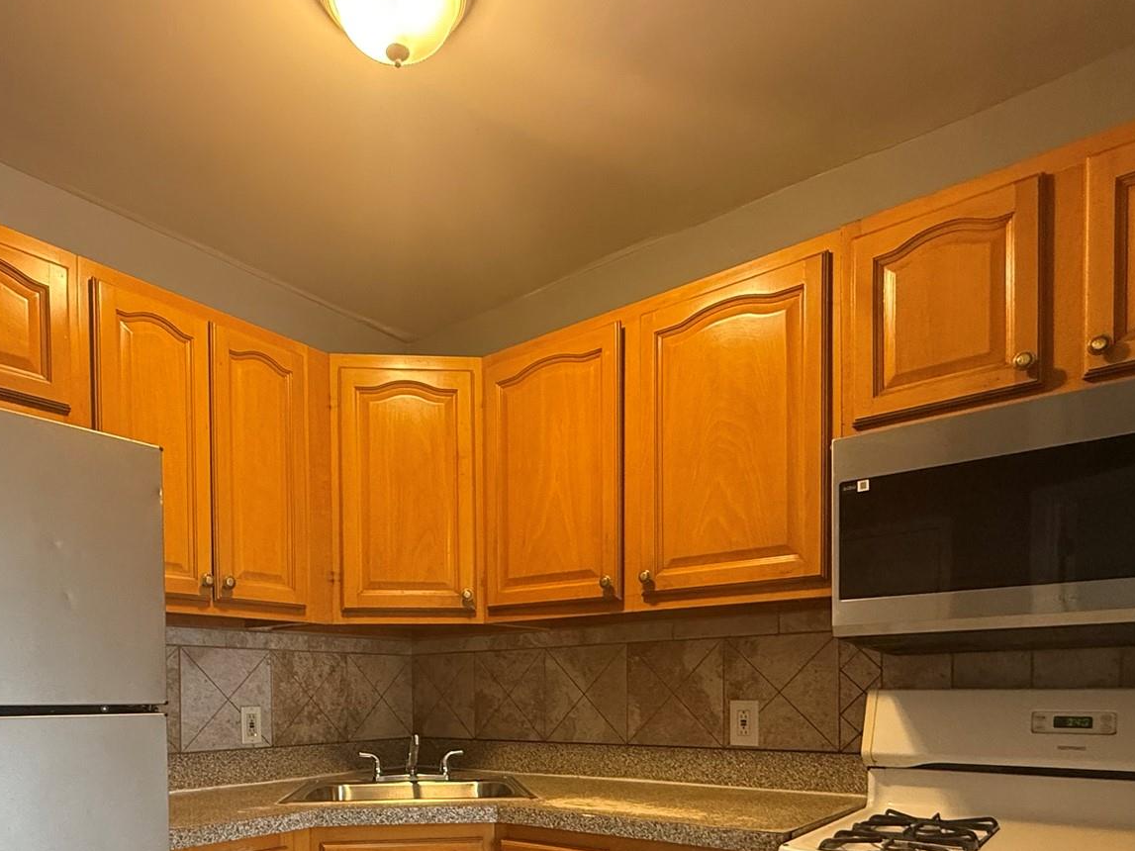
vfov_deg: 50.6
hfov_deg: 69.1
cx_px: 499
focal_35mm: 25
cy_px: 712
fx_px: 820
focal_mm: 2.22
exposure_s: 1/60
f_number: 2.2
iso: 500
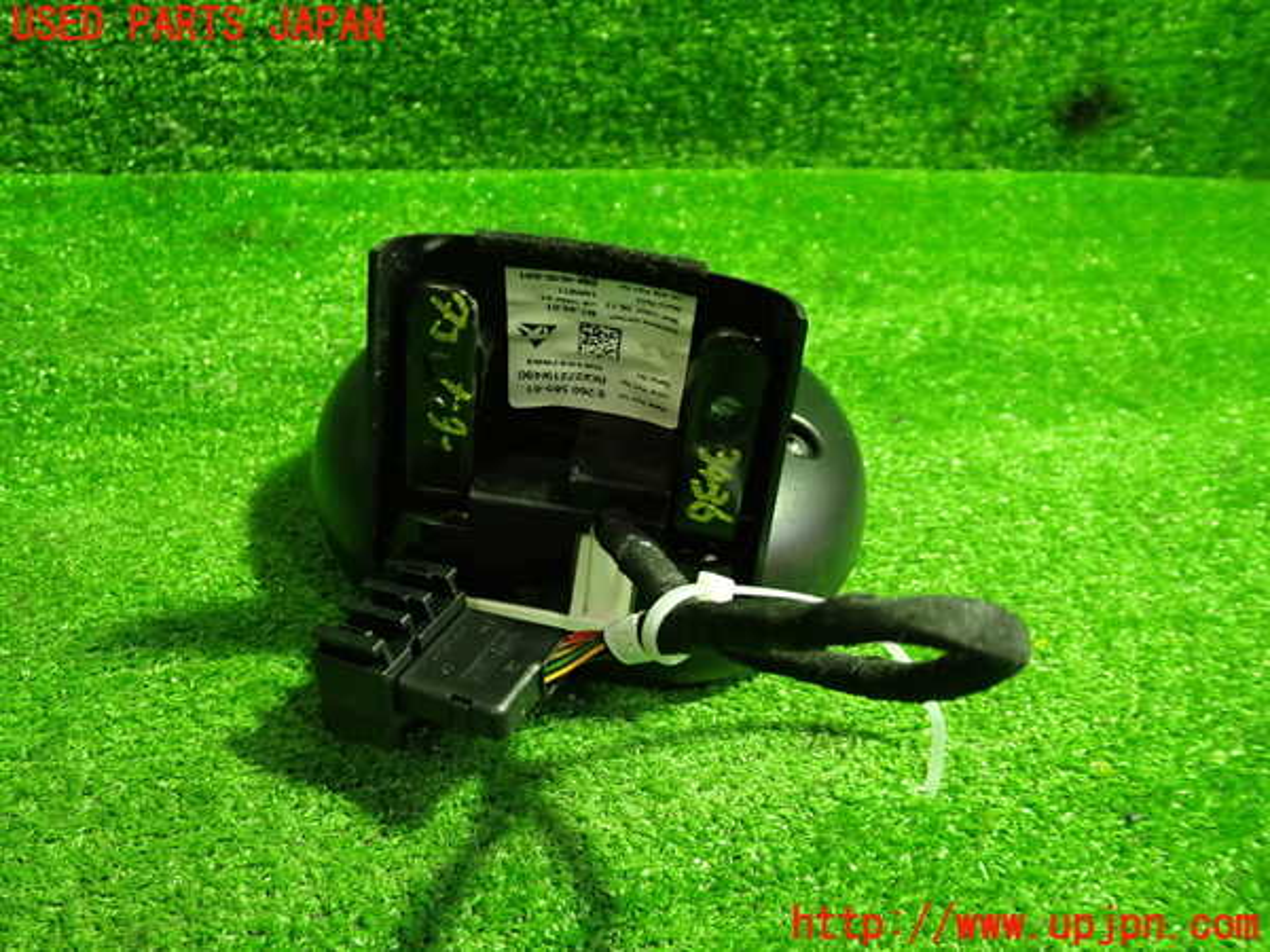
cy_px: 476
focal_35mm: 30
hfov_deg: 60.0
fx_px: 1101
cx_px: 635
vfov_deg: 46.8
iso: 500
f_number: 2.3
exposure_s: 1/30
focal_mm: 5.4
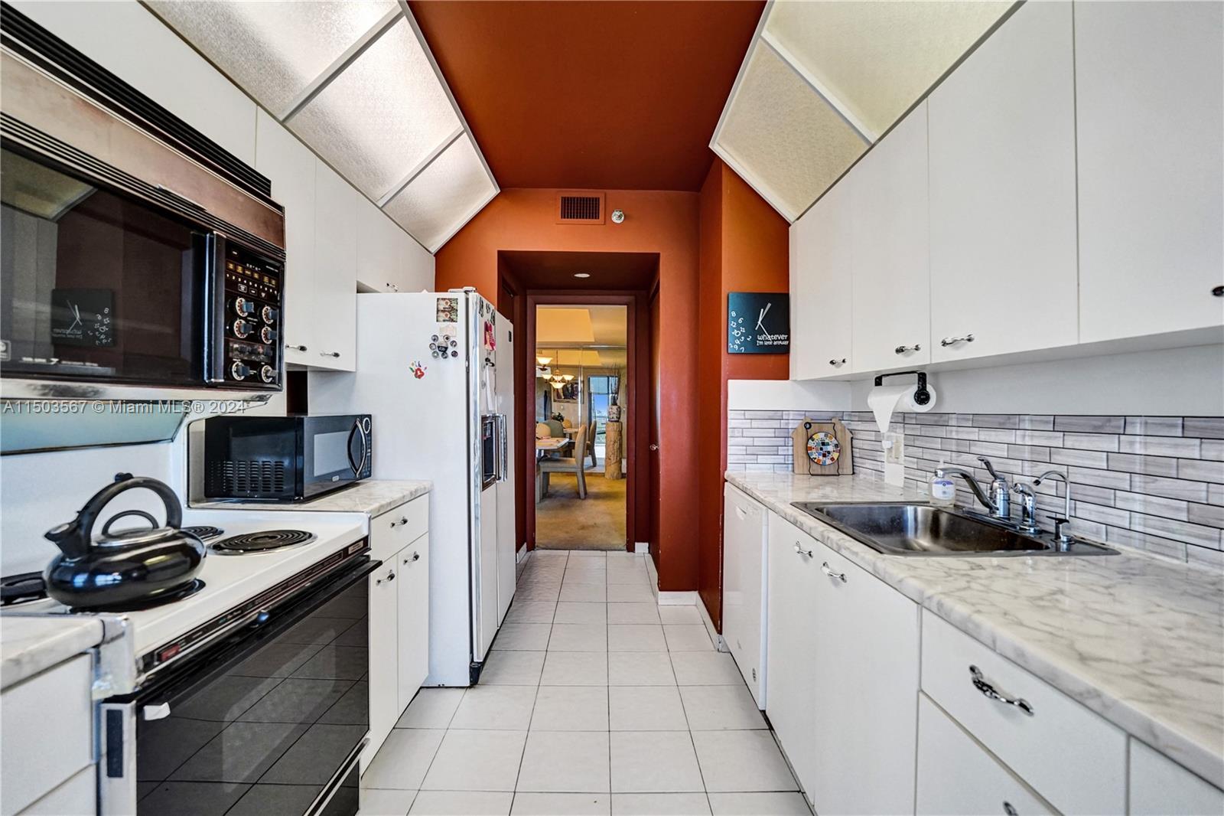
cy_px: 408
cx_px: 612
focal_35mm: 14
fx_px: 476
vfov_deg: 81.2
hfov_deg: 104.3
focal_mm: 14
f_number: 4.5
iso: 1250
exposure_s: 1/400
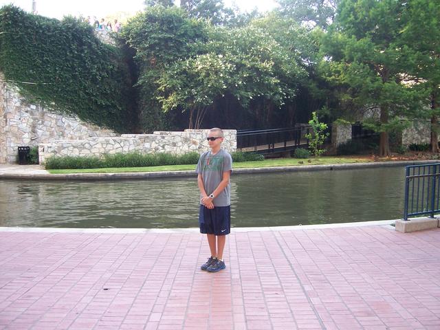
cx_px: 220
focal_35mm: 36
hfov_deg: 51.4
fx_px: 458
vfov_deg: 39.7
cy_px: 165
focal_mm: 6
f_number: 3
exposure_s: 1/90
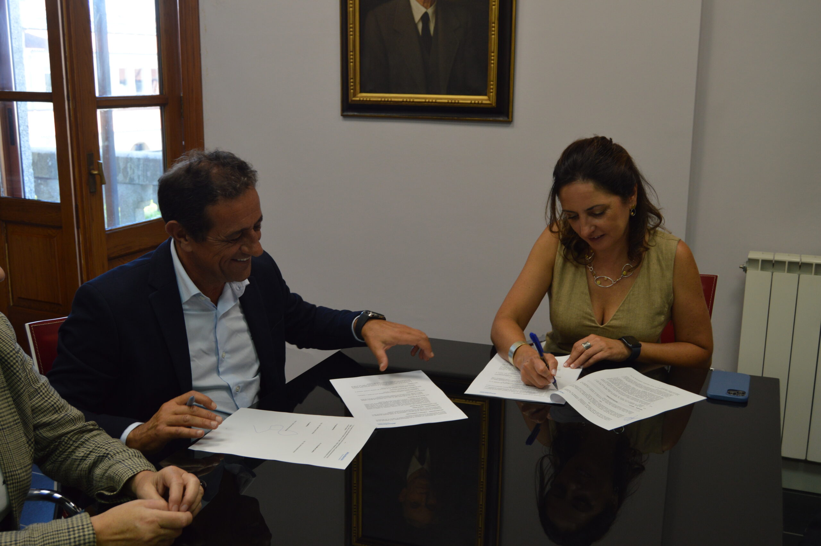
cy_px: 273
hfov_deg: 49.6
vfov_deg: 34.1
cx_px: 410
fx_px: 889
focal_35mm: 39
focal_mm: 26
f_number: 5.6
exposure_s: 1/60
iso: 400
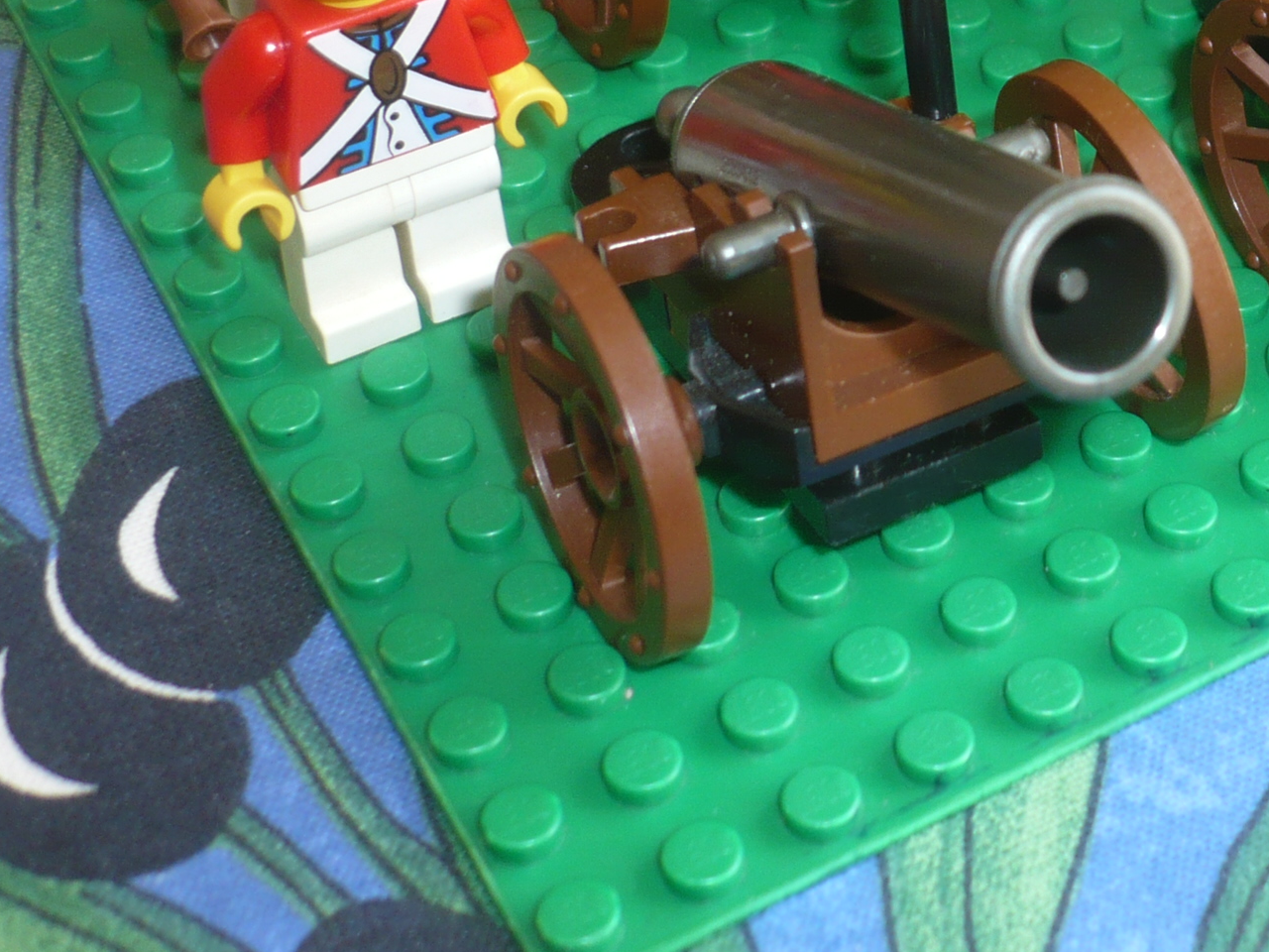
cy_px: 53
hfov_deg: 26.7
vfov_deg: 20.5
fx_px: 2566
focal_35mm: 70
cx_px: 1187
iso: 100
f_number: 2.8
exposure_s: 1/30
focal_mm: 5.8
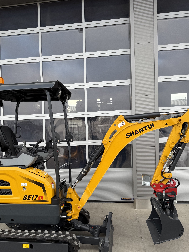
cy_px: 151
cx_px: 85
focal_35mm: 32
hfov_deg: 44.1
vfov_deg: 56.4
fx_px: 233
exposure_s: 1/368
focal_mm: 6.76
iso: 80
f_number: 1.78
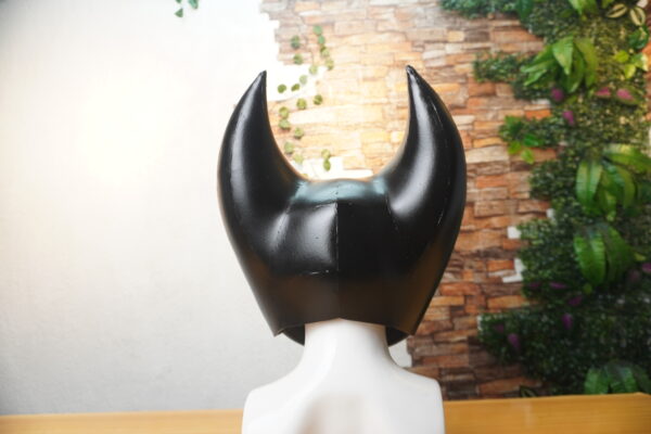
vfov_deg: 53.1
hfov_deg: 73.7
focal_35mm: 24
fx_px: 434
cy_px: 217
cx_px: 326
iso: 320
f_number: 3.5
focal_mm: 16
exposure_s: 1/80
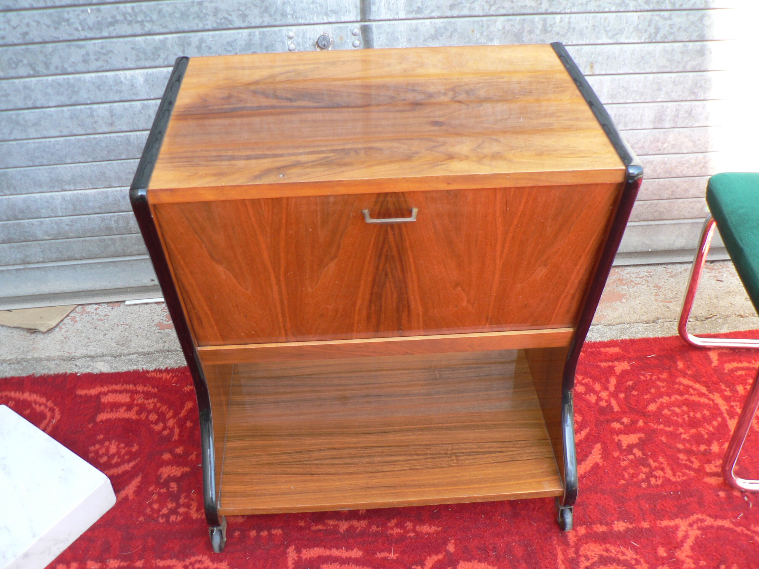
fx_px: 789
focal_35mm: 36
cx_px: 380
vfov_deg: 39.7
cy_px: 284
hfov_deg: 51.4
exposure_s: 1/50
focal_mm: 6
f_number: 2.8
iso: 80
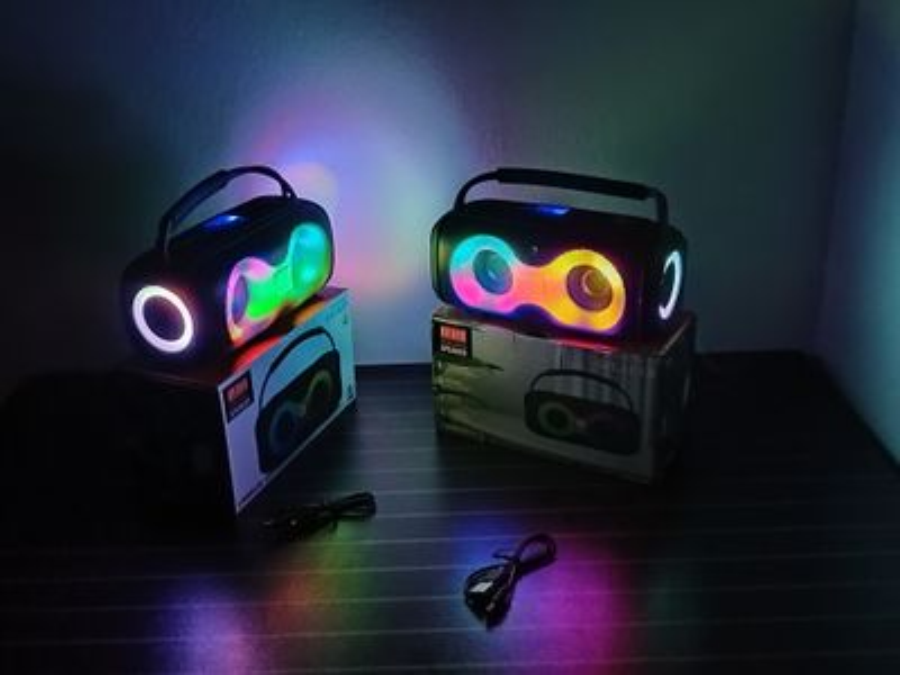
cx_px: 450
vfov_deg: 38.7
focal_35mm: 37
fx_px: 962
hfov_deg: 50.1
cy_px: 338
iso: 5064
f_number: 1.75
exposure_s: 1/20
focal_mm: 5.25
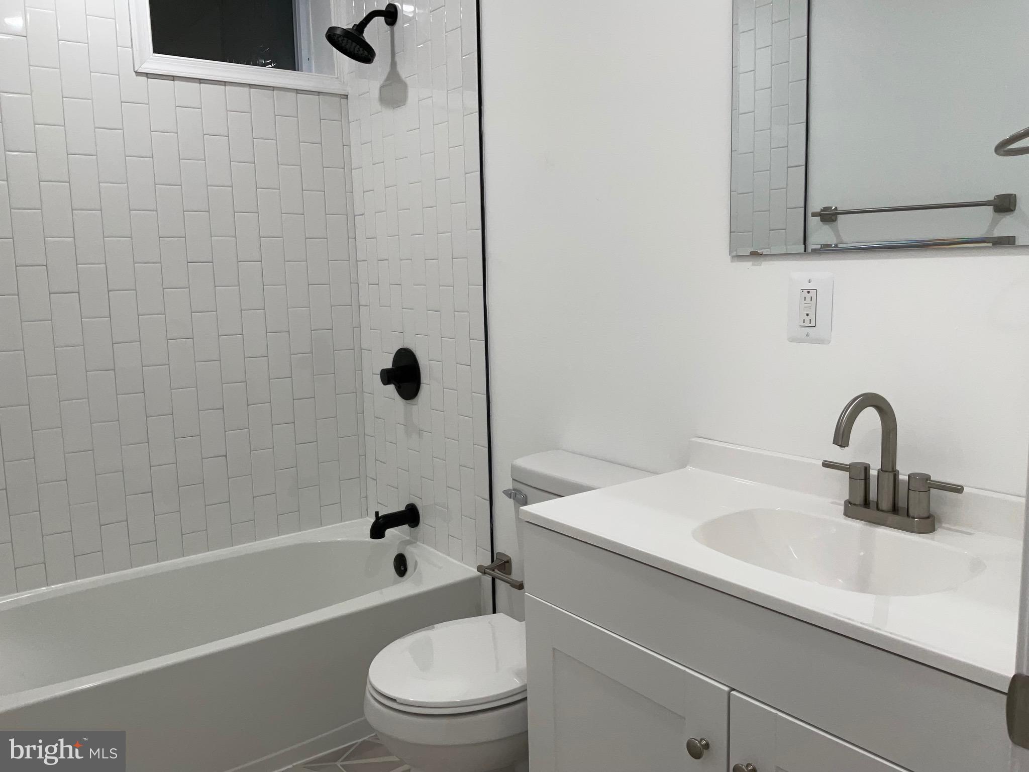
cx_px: 514
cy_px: 386
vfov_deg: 48.2
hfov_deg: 61.7
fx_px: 862
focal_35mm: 29
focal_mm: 3
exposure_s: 1/120
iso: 40
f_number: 1.8
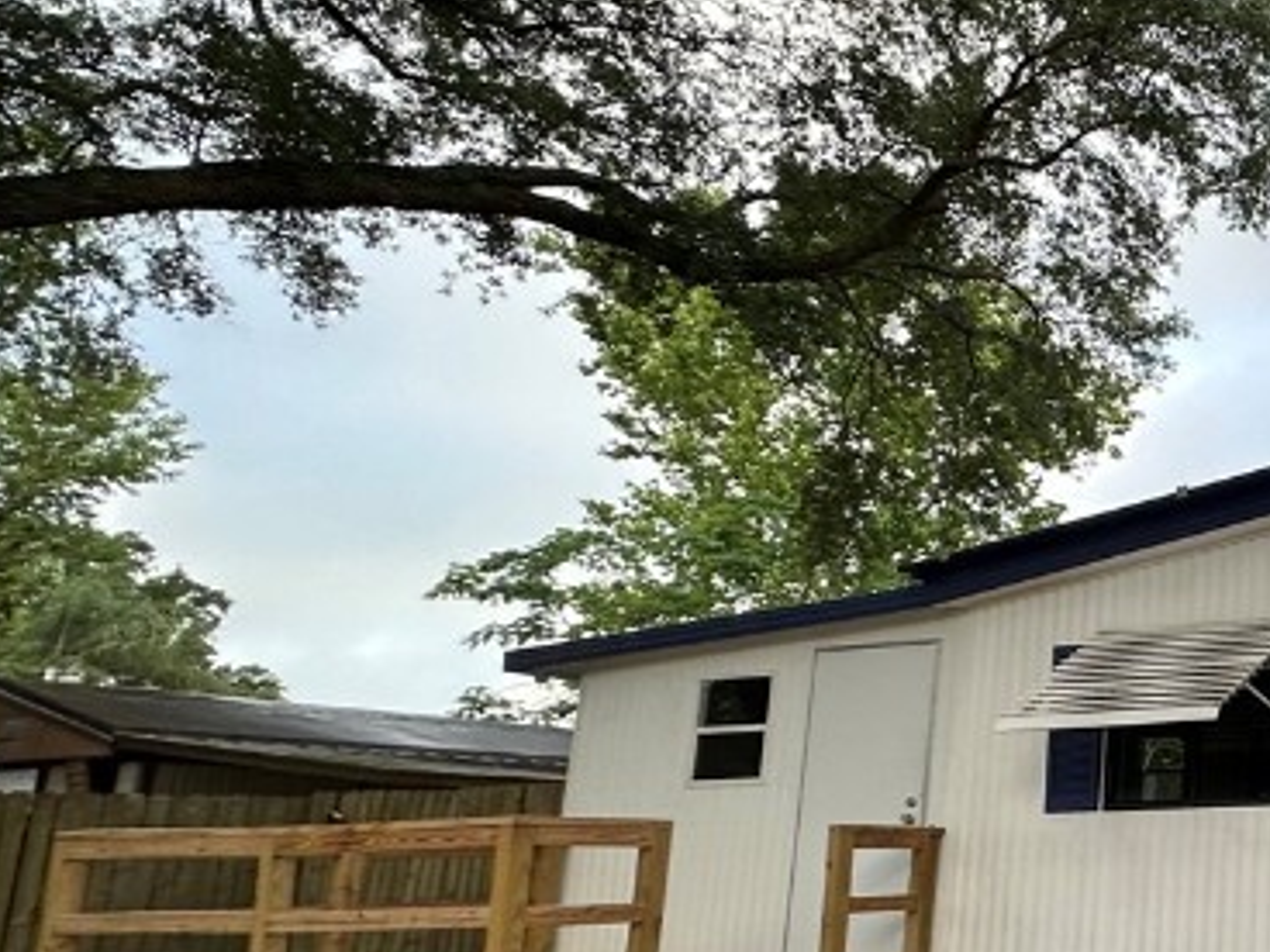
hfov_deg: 32.8
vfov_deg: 36.6
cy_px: 600
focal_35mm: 39
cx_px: 1719
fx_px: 1431
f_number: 2.2
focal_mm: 2.22
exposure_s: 1/196
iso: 40
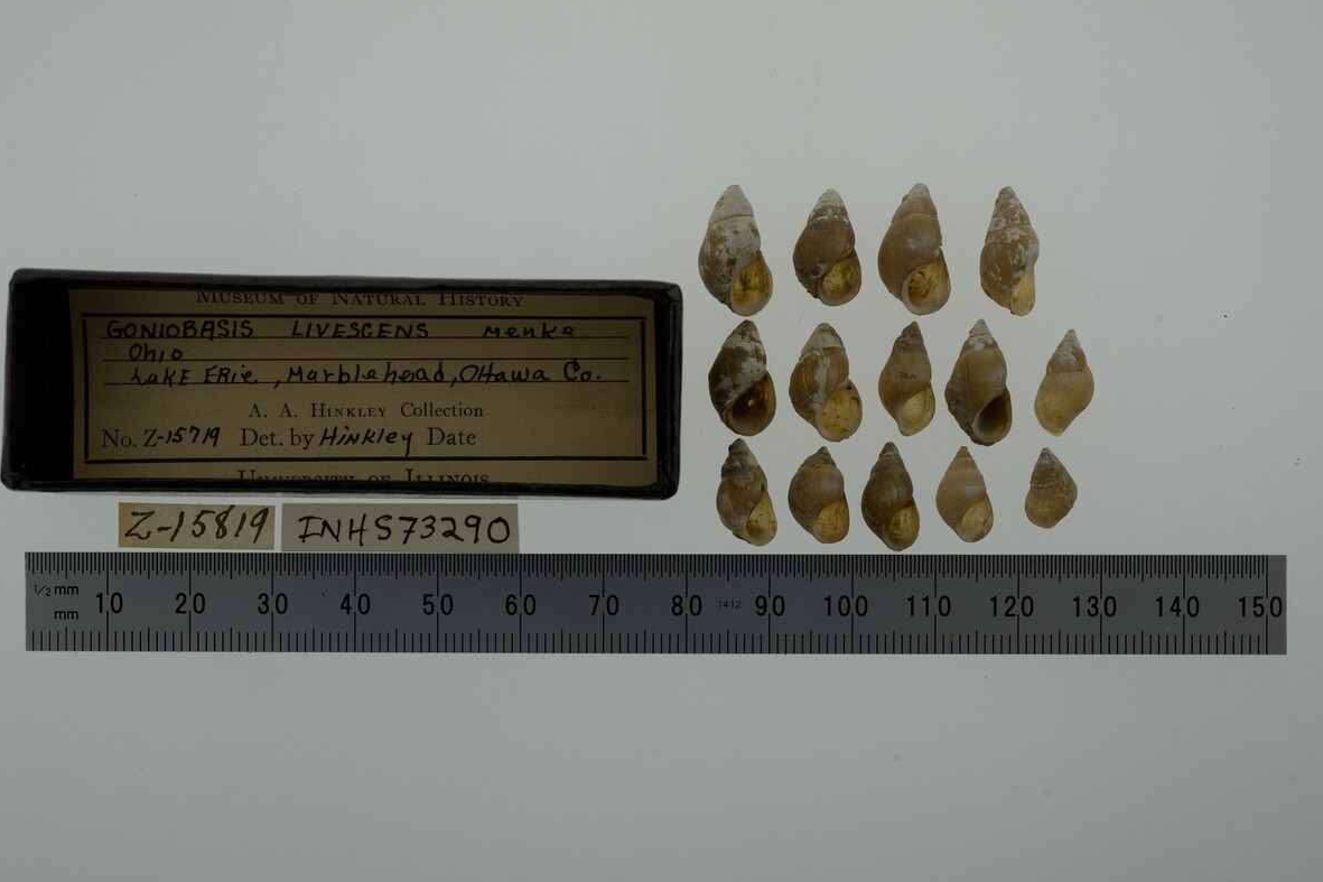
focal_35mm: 61
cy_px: 437
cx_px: 652
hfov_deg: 32.9
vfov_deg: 22.3
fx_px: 2241
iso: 100
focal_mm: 60
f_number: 10
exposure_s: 1/160
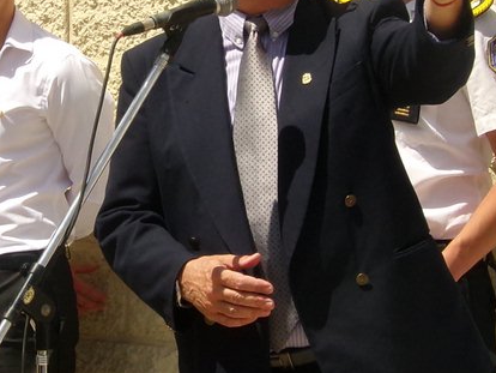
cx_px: 86
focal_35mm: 278
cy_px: 119
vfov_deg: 5.4
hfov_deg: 7.1
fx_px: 3986
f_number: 10.34
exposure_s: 1/180
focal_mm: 15.9
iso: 100
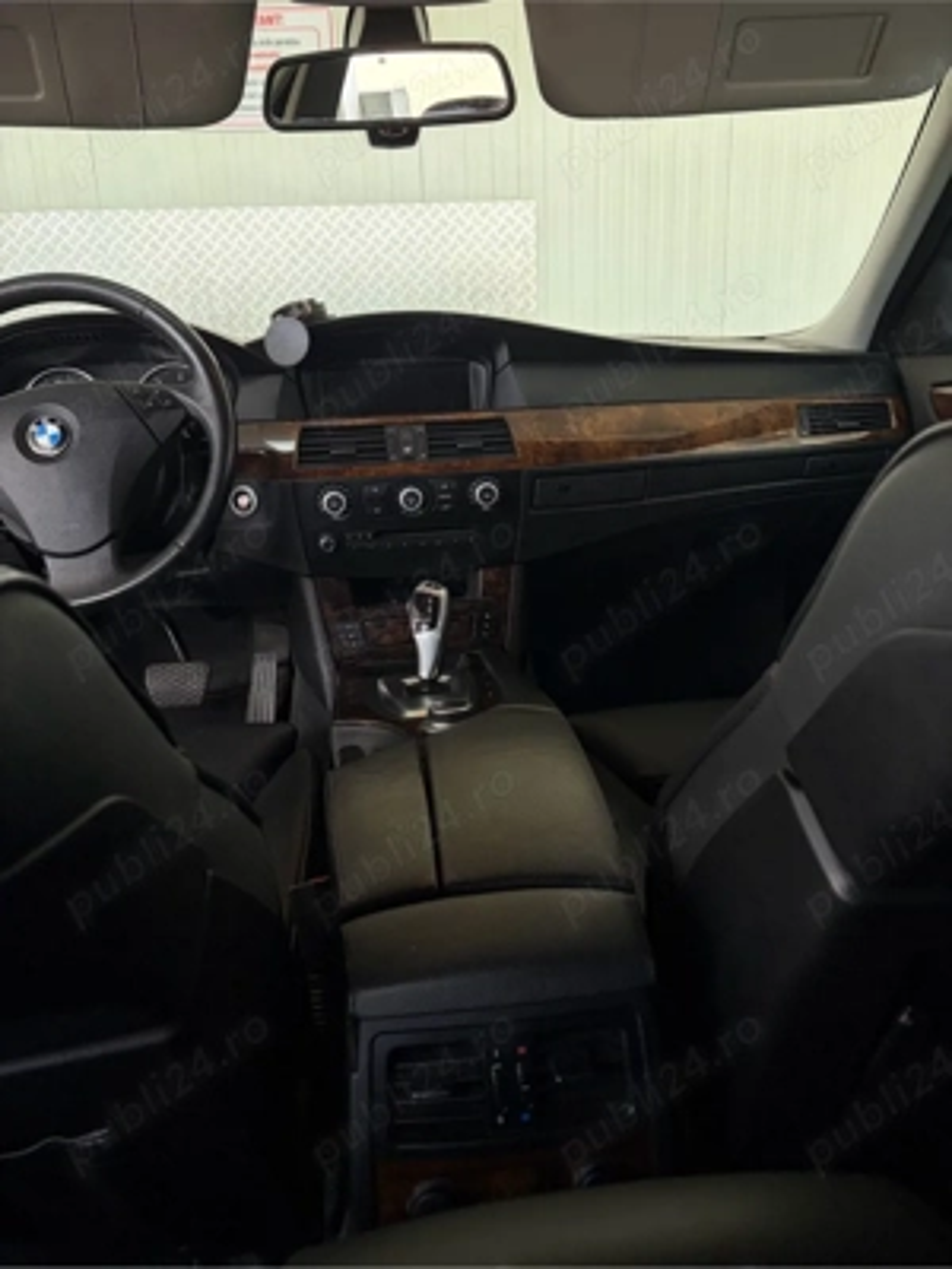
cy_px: 634
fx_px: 953
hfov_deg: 53.1
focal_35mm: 26
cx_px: 476
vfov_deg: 67.3
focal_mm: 5.96
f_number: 1.6
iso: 125
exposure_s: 1/147
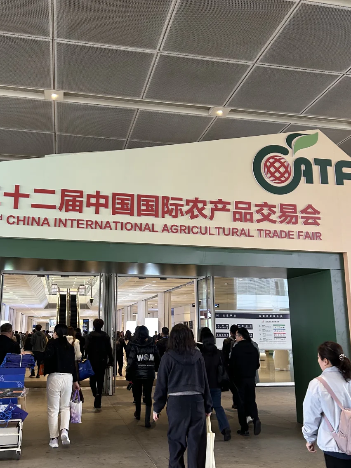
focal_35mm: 33
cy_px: 242
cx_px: 147
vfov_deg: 55.3
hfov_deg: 42.8
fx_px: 446
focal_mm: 5.7
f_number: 1.5
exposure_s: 1/50
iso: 125
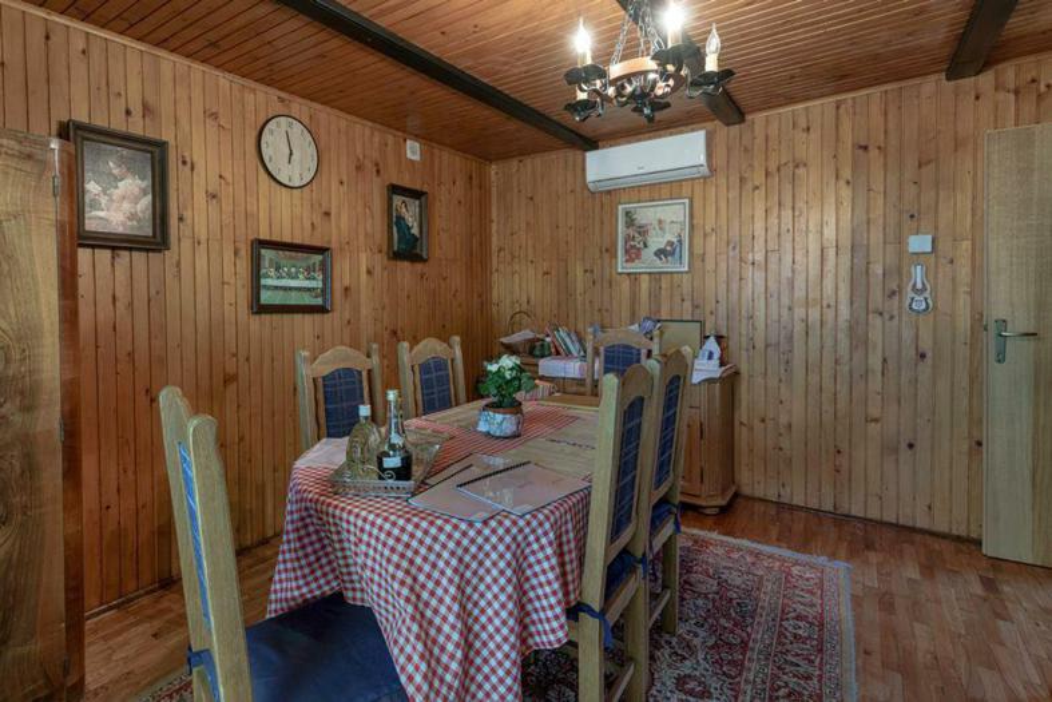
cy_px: 351
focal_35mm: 17
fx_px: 497
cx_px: 526
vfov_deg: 70.5
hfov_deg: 93.3
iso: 100
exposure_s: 1/1.67
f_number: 6.3
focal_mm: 17
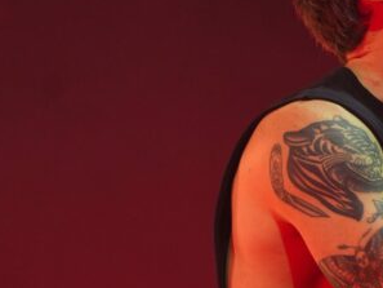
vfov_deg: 3.2
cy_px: 88
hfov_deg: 4.2
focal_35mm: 470
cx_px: 384
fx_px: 5202
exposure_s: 1/200
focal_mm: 126
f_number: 5.6
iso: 1250
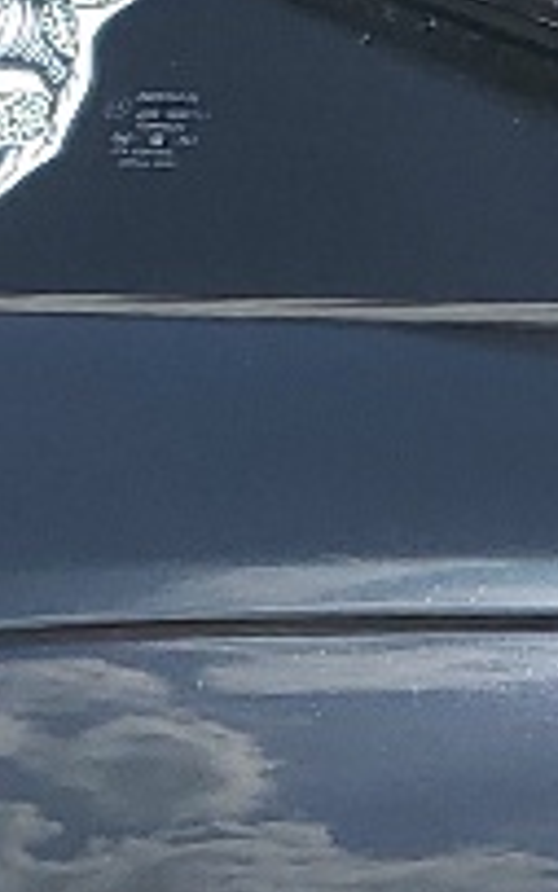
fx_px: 5276
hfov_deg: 5.9
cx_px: 980
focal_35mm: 217
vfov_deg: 9.5
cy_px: 1068
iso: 50
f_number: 1.5
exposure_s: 1/3333
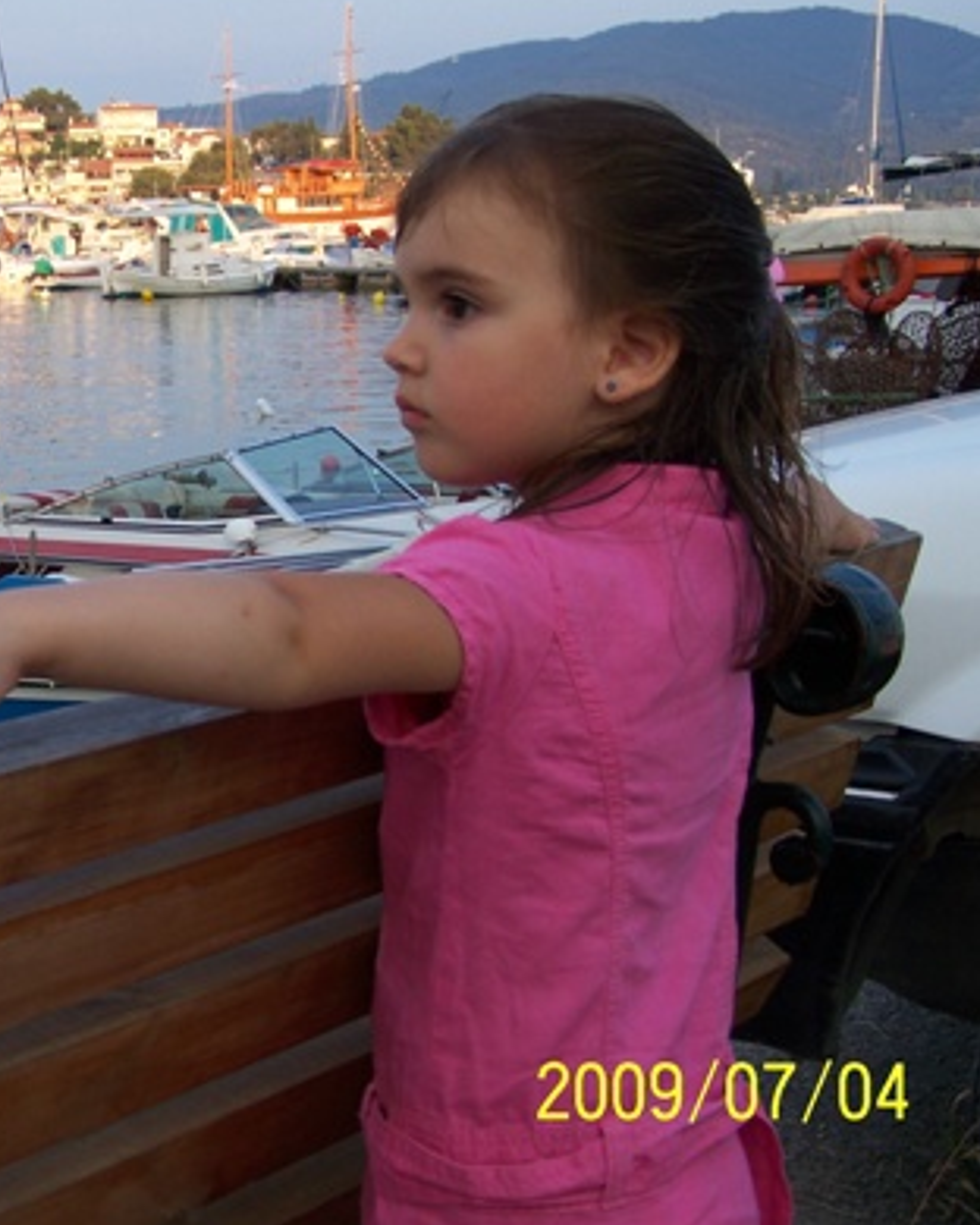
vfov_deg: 30.5
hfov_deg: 23.9
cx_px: 107
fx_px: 2248
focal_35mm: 62
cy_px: 581
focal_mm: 7.1
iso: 80
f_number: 2.9
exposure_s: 1/200
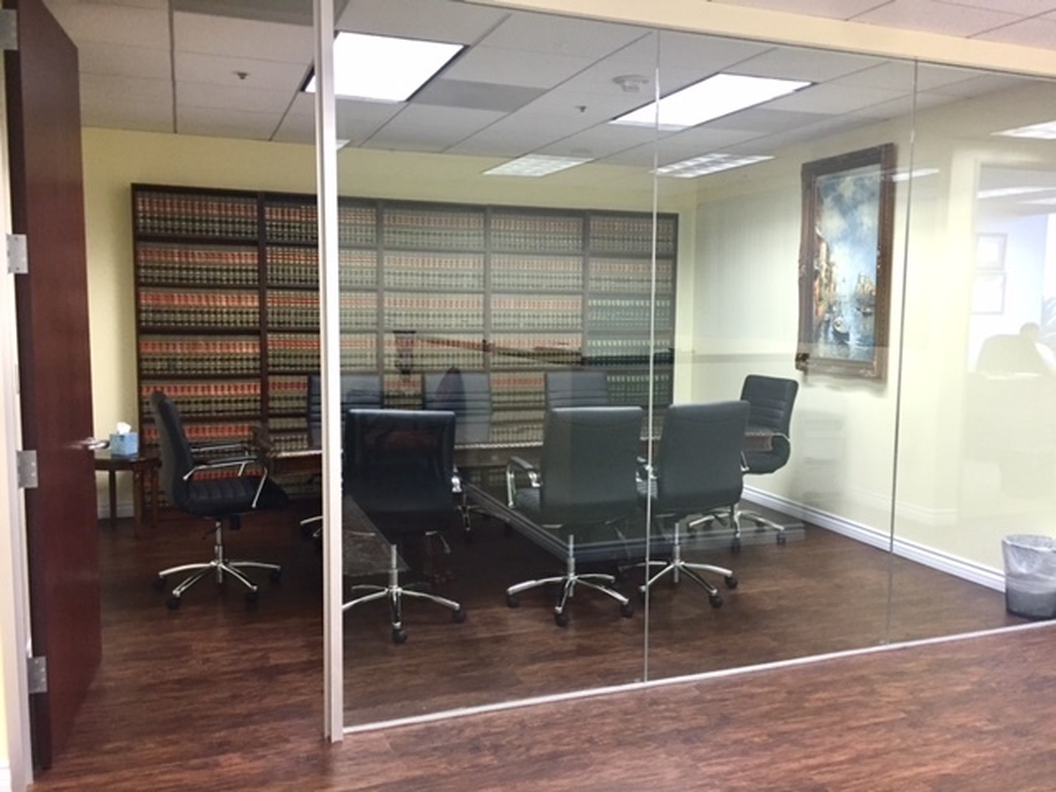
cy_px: 396
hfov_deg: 61.7
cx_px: 528
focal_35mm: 29
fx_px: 885
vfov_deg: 48.2
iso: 125
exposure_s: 1/30
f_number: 2.2
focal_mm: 4.15
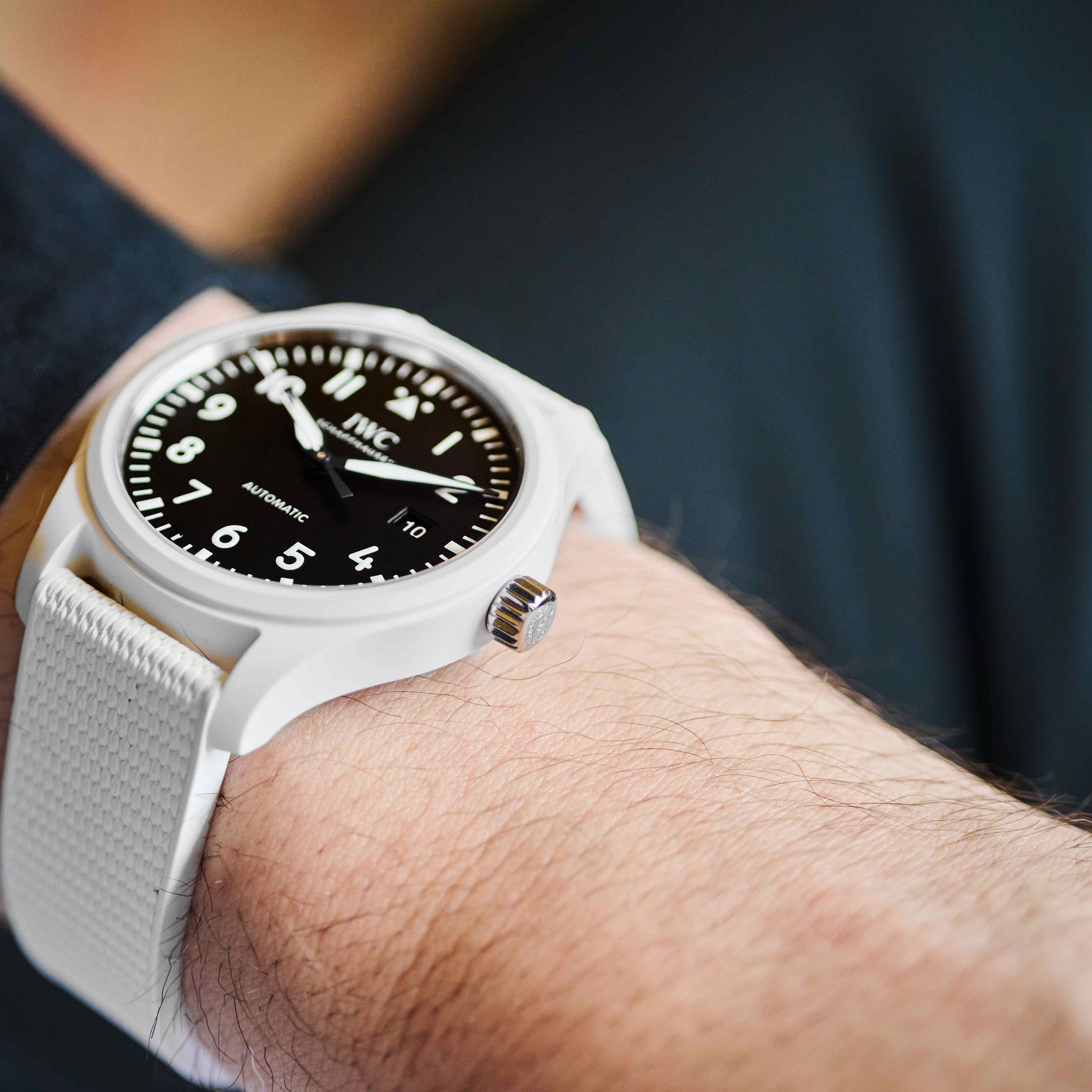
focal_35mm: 79
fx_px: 2820
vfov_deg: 21.9
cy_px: 601
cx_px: 319
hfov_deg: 21.8
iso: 800
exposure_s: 1/400
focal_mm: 50
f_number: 3.5
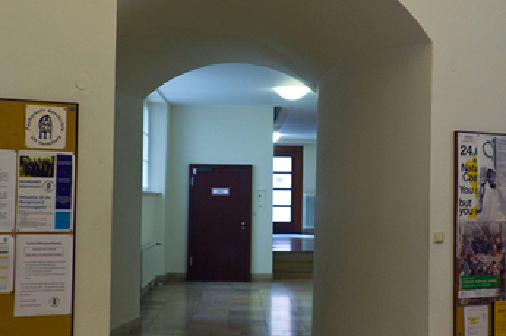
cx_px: 257
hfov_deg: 34.0
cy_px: 180
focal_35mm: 59
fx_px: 828
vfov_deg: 22.9
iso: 200
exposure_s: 1/40
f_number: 3.2
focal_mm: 20
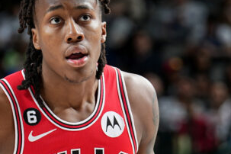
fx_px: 4883
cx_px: 67
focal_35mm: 761
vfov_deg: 1.8
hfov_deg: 2.7
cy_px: 137
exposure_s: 1/500
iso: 200
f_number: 5
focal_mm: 200
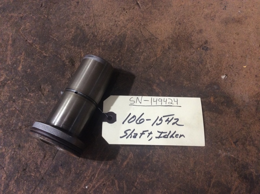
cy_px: 97
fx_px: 240
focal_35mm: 32
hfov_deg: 56.9
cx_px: 130
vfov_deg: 44.1
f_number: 2.4
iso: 100
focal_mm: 3.3
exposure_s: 1/24
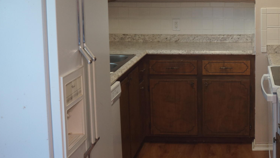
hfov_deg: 30.9
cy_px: 46
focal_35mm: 65
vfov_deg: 18.4
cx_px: 251
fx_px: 483
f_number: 4
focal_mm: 21
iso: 400
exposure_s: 1/60
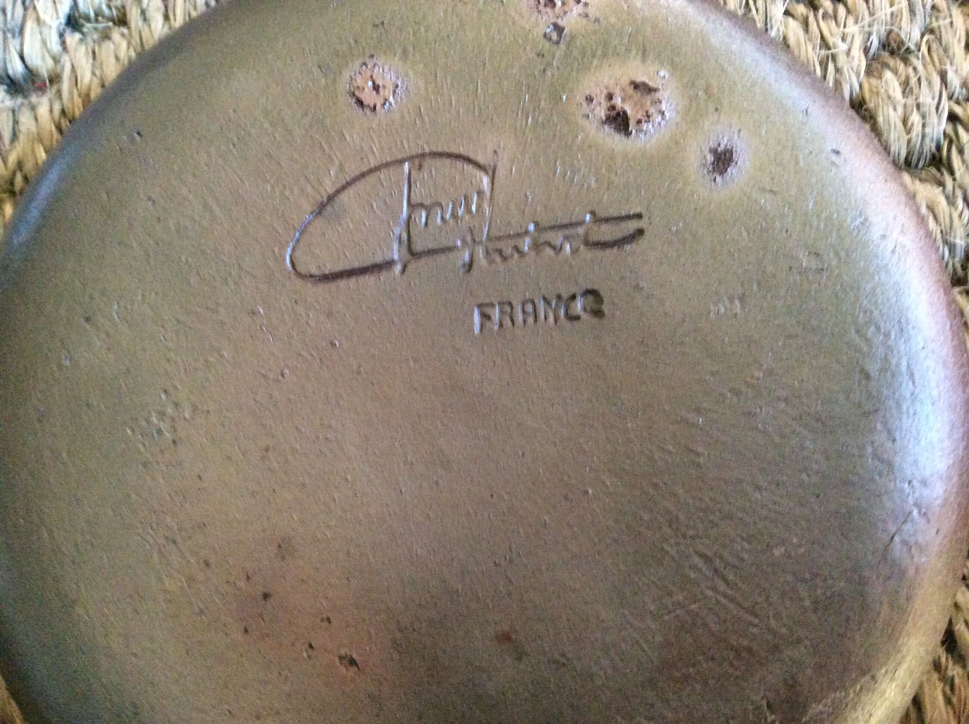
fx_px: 894
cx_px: 484
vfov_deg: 44.1
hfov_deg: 56.9
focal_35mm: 32
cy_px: 362
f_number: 2.4
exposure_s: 1/17
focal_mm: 3.3
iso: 500
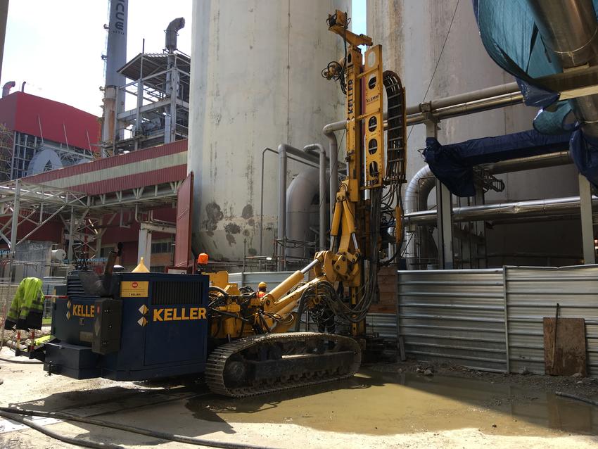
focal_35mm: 29
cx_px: 299
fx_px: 501
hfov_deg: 61.6
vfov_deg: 48.2
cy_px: 224
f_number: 2.2
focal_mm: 4.15
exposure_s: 1/864
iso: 25
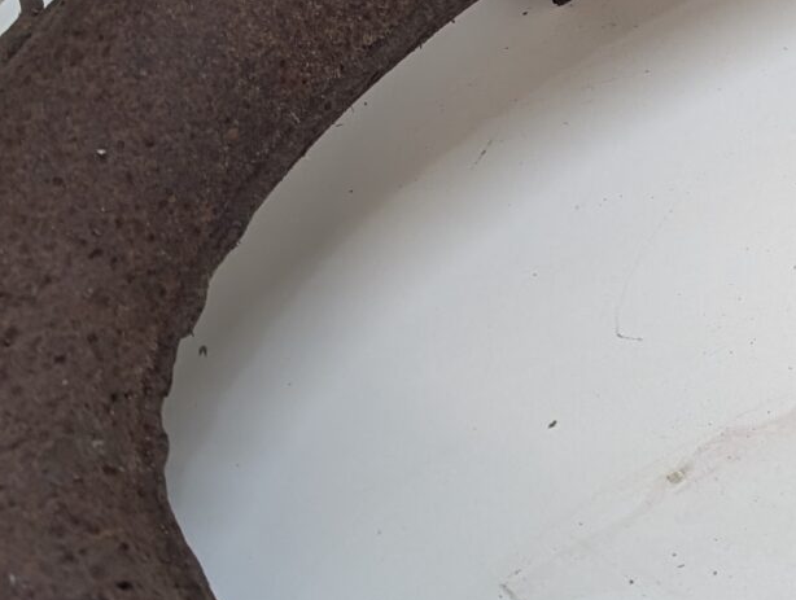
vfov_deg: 14.6
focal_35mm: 100
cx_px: 1379
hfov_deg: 16.7
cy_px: 21
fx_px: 2304
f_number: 1.68
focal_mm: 6.9
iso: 88
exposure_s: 1/50.6
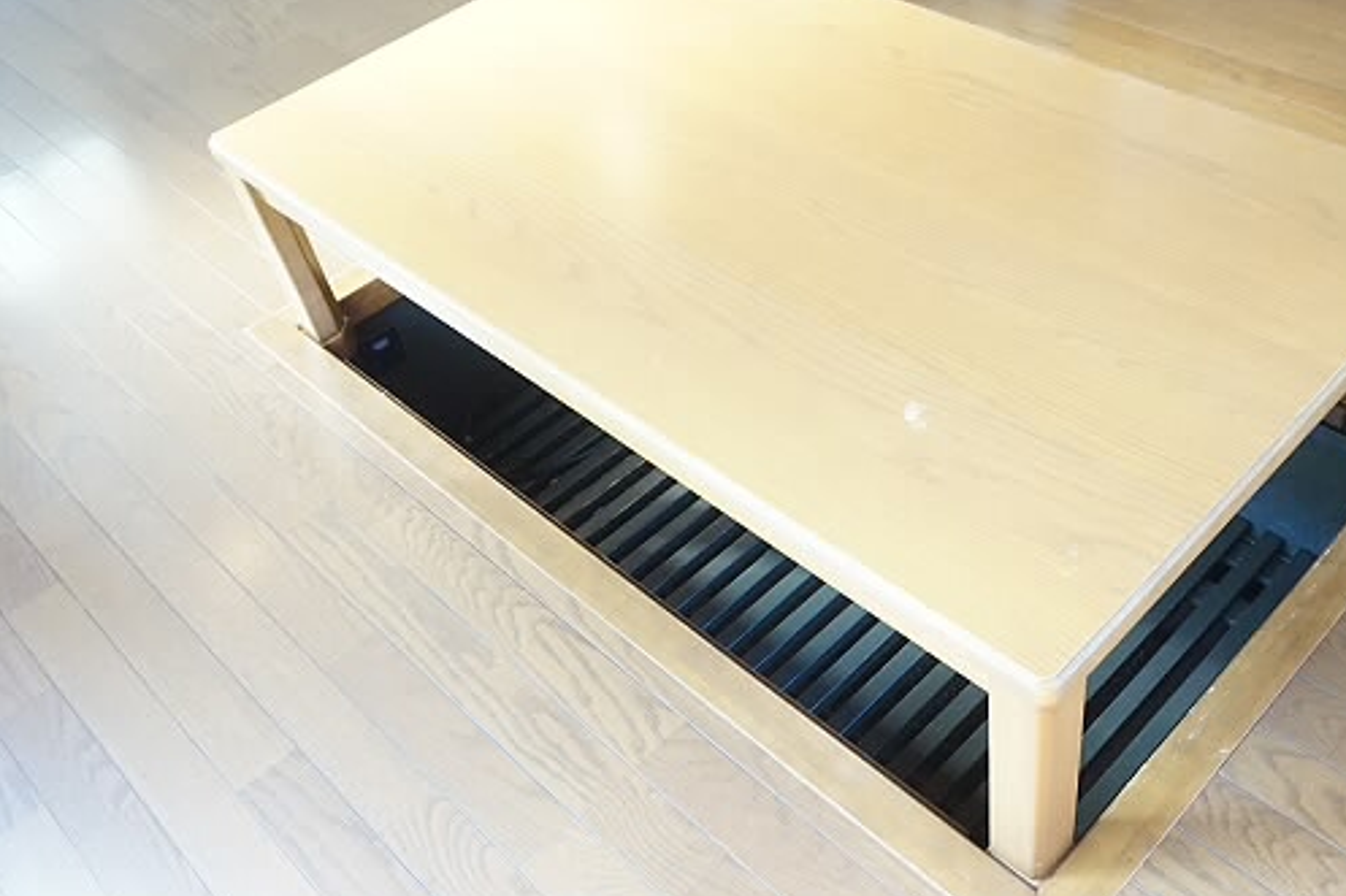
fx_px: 1308
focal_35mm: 35
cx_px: 803
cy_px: 460
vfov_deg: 37.8
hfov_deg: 54.1
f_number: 3.5
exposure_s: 1/160
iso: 2500
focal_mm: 16
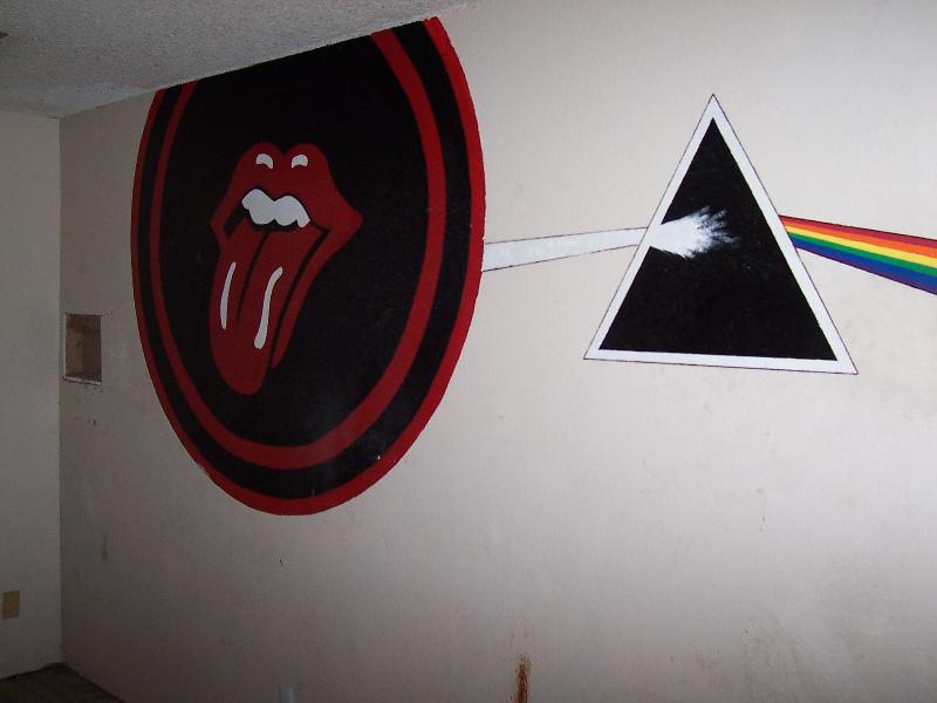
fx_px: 1002
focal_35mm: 37
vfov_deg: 38.7
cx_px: 468
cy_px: 352
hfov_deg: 50.1
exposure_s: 1/60
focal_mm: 5.6
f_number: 2.8
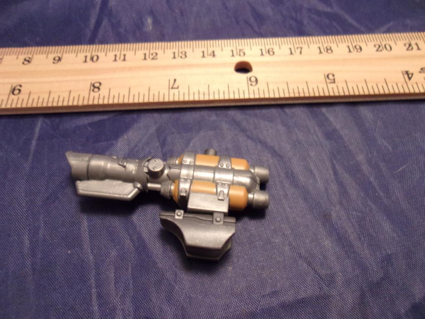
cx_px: 212
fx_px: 331
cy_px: 160
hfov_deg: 65.3
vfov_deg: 51.4
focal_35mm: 27
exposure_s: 1/34
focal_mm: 4.9
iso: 400
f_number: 3
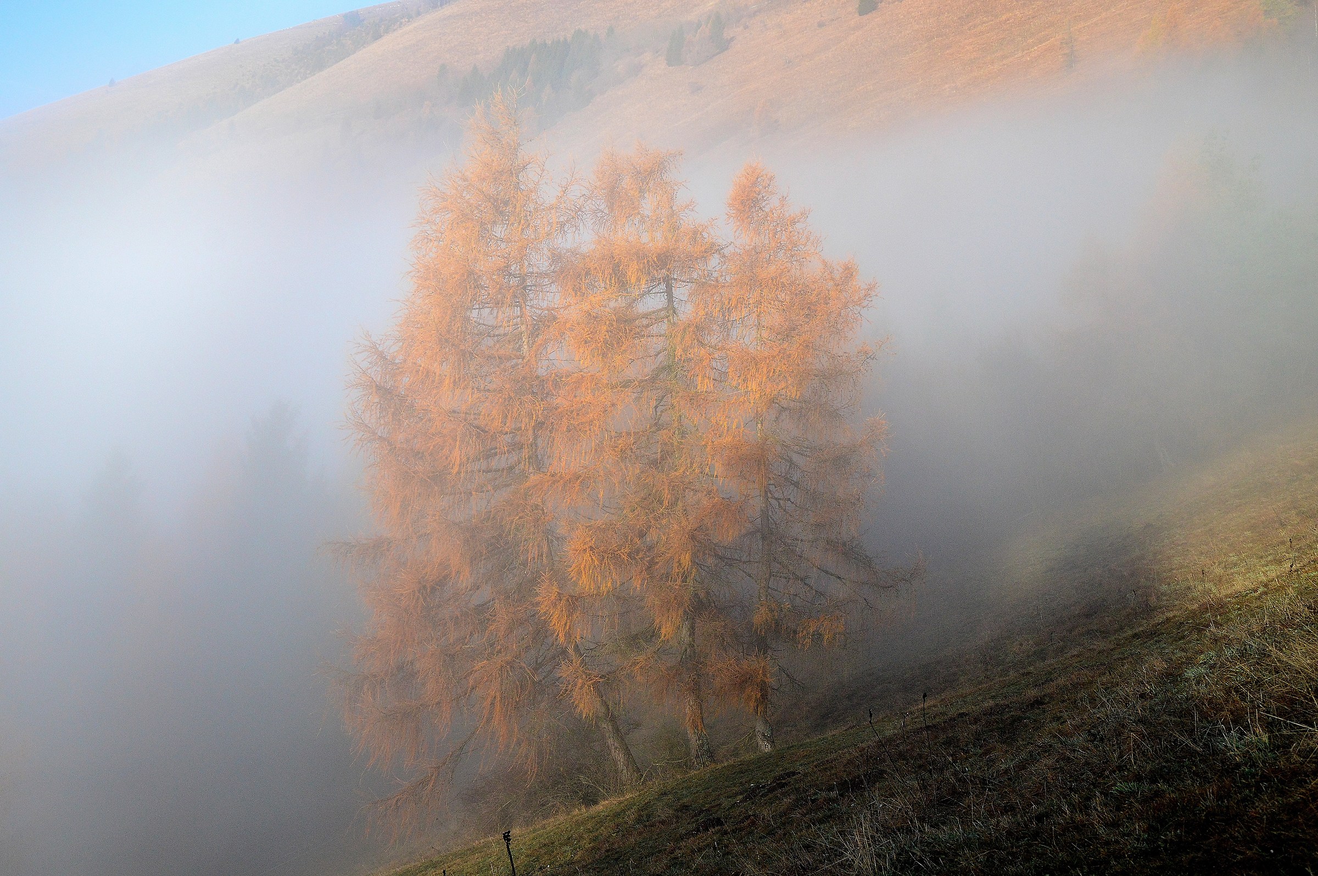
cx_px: 659
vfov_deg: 29.8
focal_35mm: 45
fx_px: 1646
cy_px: 438
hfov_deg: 43.6
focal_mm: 30
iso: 800
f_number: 8
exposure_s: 1/800
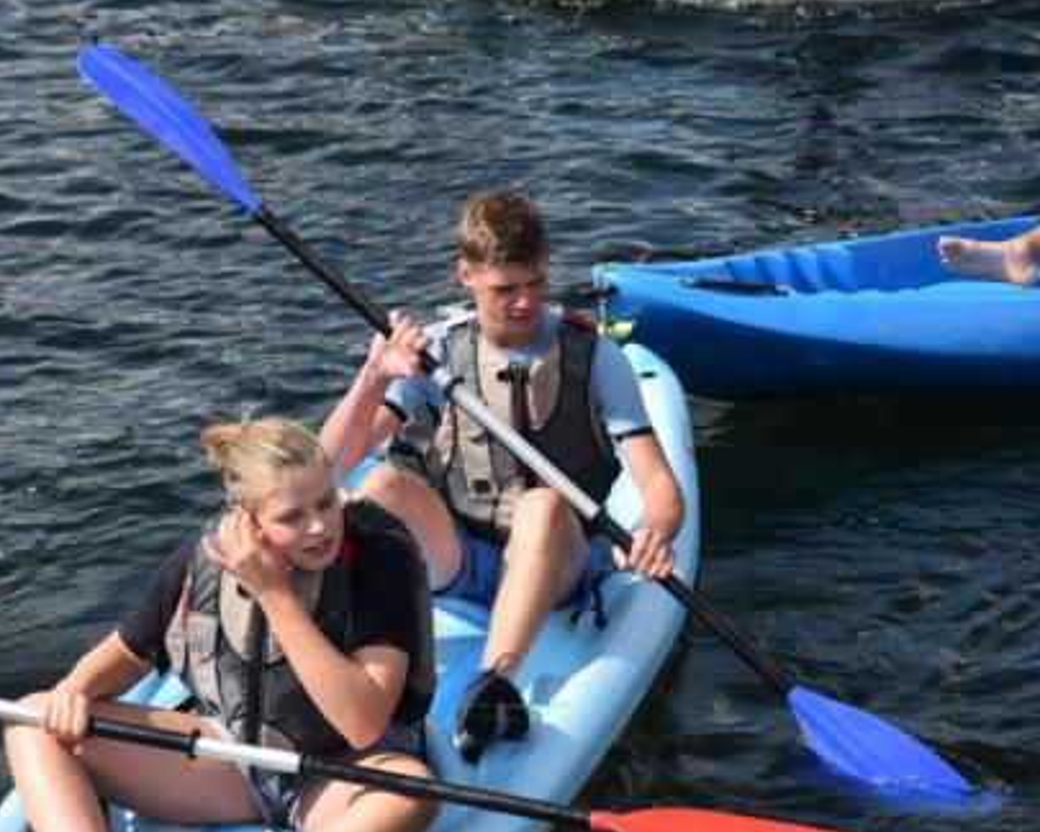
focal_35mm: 131
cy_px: 424
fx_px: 4019
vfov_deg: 11.8
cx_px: 411
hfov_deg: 14.7
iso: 200
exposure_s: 1/400
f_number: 10
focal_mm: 75
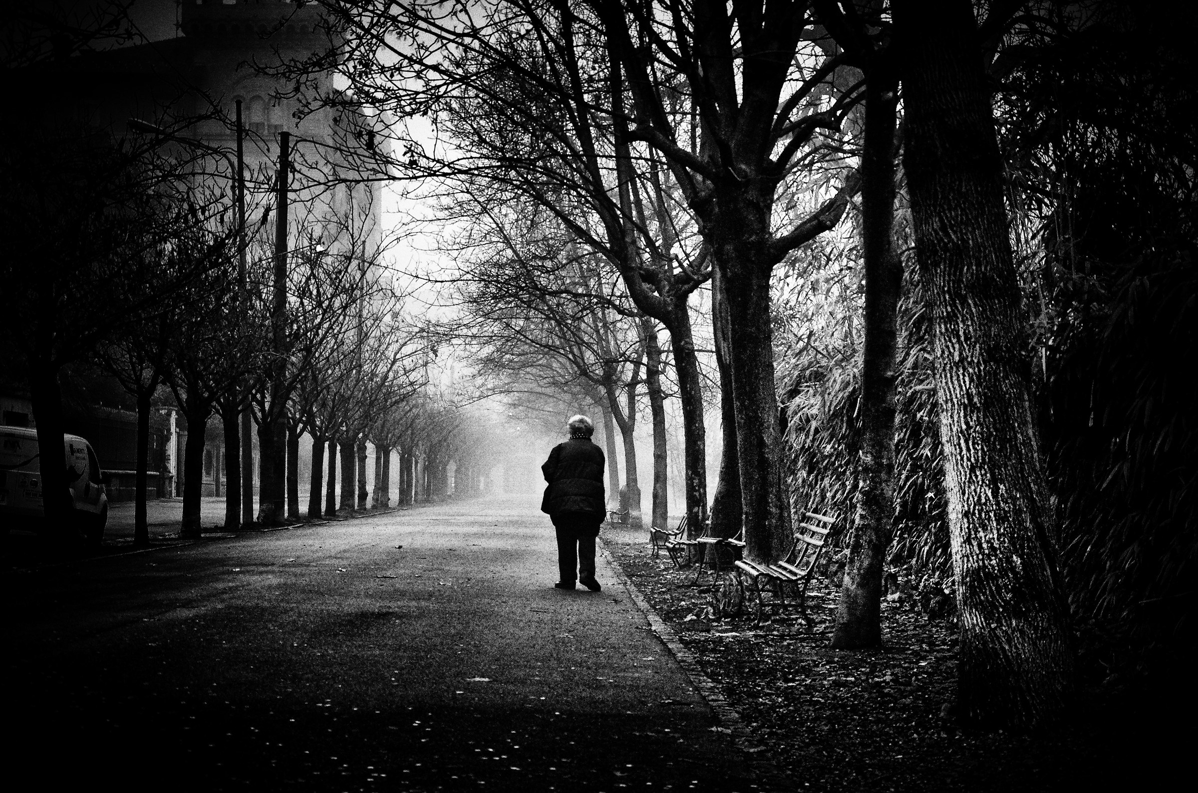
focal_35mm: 60
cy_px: 396
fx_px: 1992
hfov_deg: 33.5
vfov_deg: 22.5
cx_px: 599
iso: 1600
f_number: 8
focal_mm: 40
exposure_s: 1/250
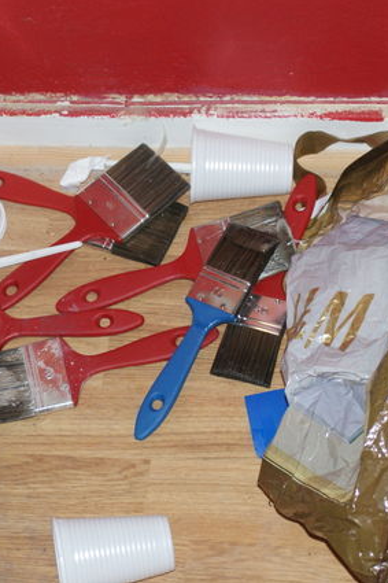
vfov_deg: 18.1
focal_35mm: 113
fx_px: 1828
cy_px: 291
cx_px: 197
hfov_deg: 12.1
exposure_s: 1/80
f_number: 5.6
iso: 400
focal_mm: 50
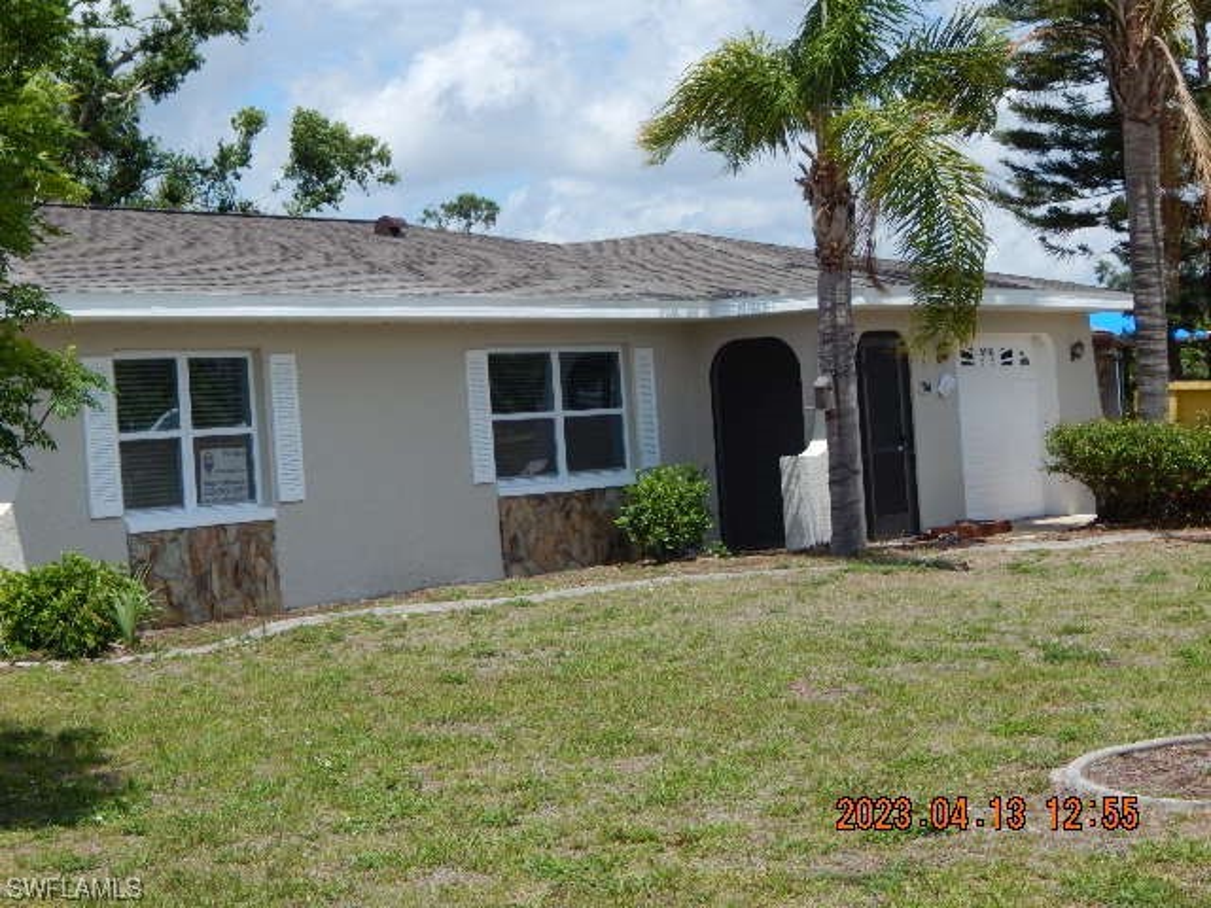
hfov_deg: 23.0
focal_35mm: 85
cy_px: 454
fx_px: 2974
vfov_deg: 17.4
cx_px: 606
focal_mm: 15.3
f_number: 4.3
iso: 125
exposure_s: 1/1250
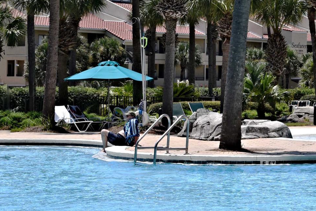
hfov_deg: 15.0
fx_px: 1142
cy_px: 3
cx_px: 420
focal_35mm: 130
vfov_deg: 10.5
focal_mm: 42
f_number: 11
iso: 200
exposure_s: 1/500
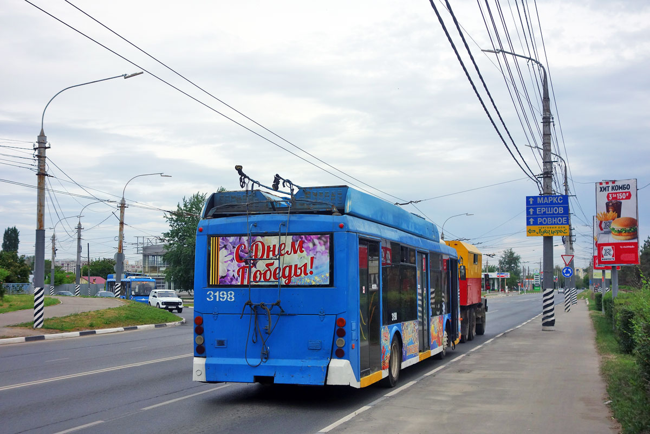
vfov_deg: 30.5
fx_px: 794
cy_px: 217
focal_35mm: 44
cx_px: 325
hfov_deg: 44.5
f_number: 3.2
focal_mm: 16.39
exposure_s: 1/1000
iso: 200
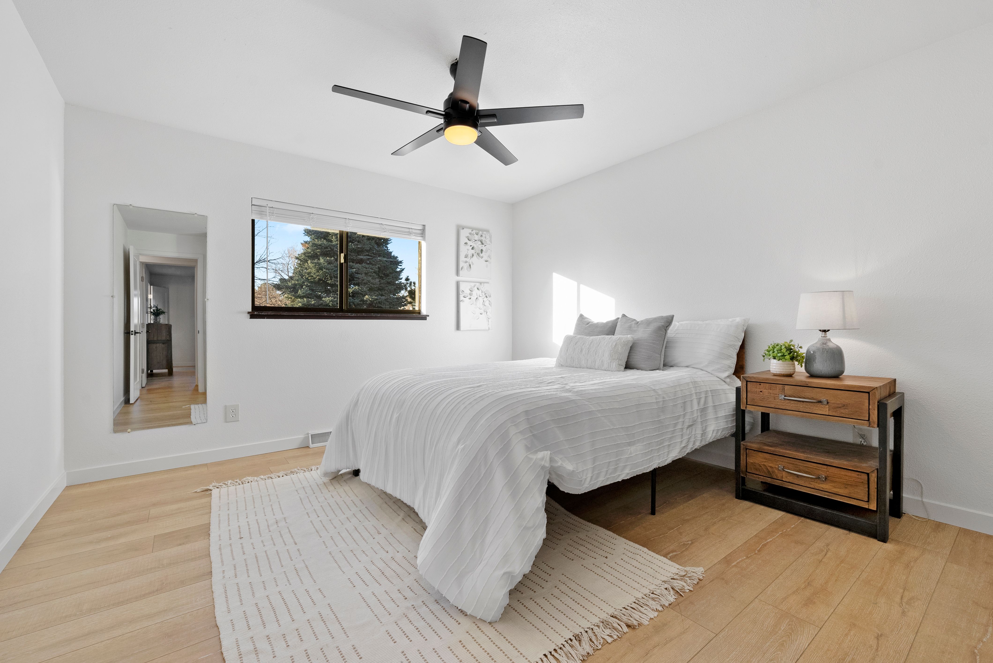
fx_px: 414
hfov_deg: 100.4
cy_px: 332
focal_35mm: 15
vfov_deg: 77.4
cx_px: 496
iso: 640
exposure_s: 1/40
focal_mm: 15
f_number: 9
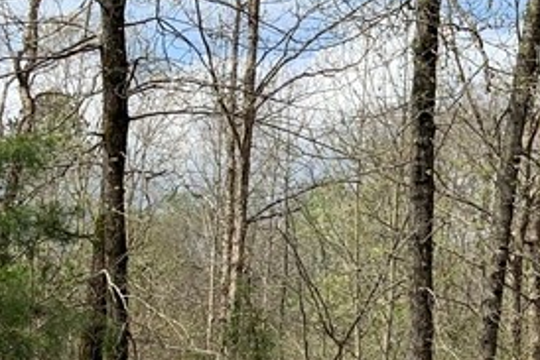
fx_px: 1516
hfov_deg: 19.4
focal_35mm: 101
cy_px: 254
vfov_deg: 13.5
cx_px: 583
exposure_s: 1/1916
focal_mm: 4.25
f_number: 1.8
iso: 25
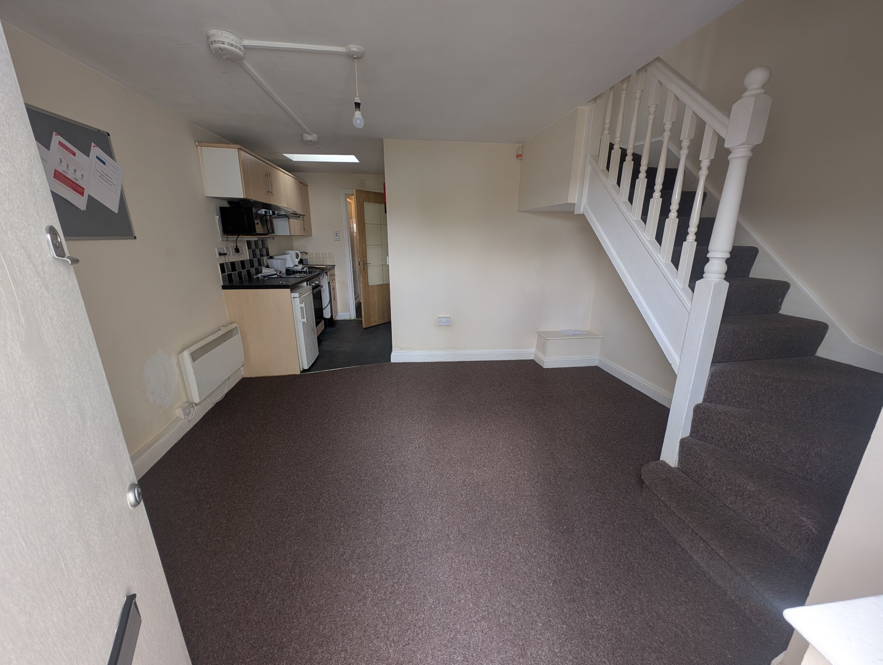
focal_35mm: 12
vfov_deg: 94.6
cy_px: 332
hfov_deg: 110.5
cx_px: 442
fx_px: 307
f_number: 1.95
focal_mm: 2.23
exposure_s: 1/25.9
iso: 39
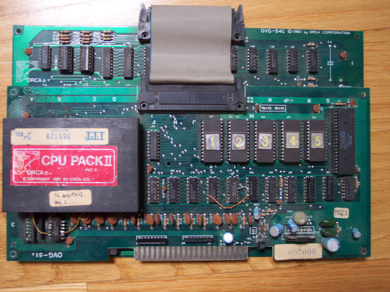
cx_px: 195
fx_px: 428
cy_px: 146
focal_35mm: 38
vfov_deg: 37.7
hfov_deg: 49.0
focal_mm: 8
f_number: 2.8
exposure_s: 1/20
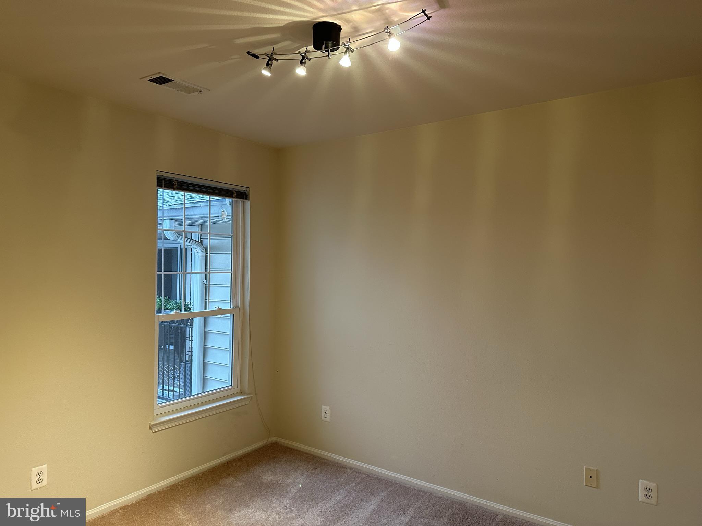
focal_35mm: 24
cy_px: 263
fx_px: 487
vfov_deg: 56.8
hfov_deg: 71.6
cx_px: 351
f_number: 1.78
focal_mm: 6.86
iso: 250
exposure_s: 1/60
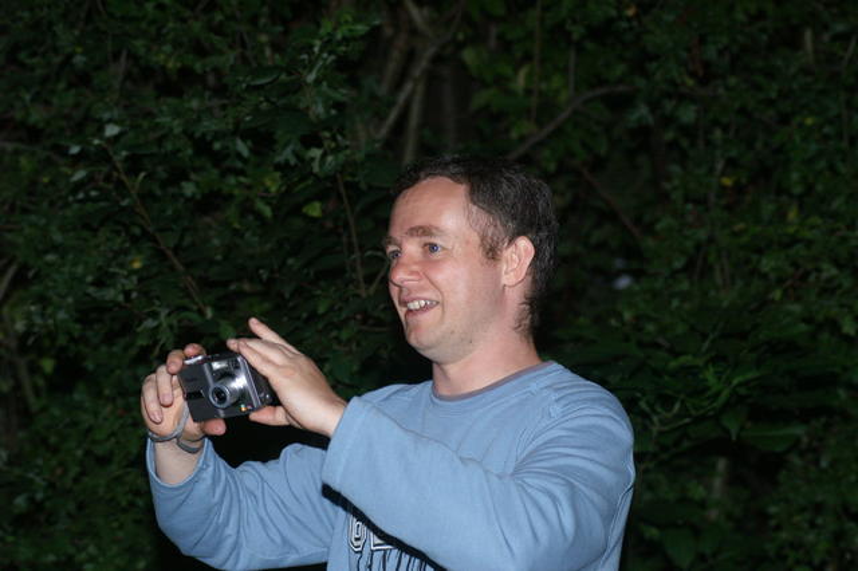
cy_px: 286
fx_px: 2858
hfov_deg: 17.1
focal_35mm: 120
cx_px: 429
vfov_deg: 11.4
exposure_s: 1/60
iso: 400
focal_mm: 80
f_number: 5.6
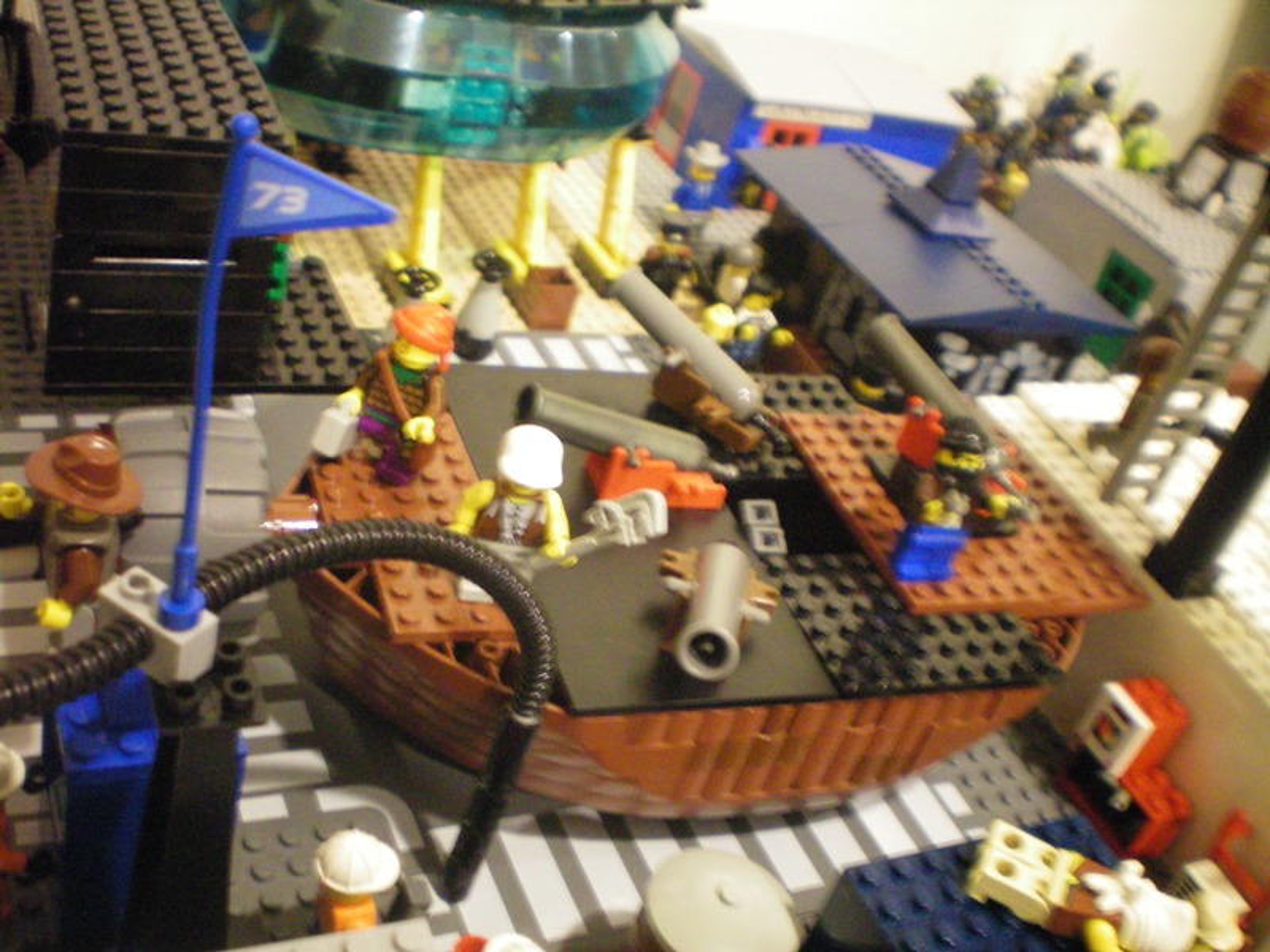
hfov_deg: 49.0
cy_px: 476
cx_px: 635
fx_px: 1394
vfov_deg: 37.7
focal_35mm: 38
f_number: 3.1
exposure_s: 1/6
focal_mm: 6.3
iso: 400
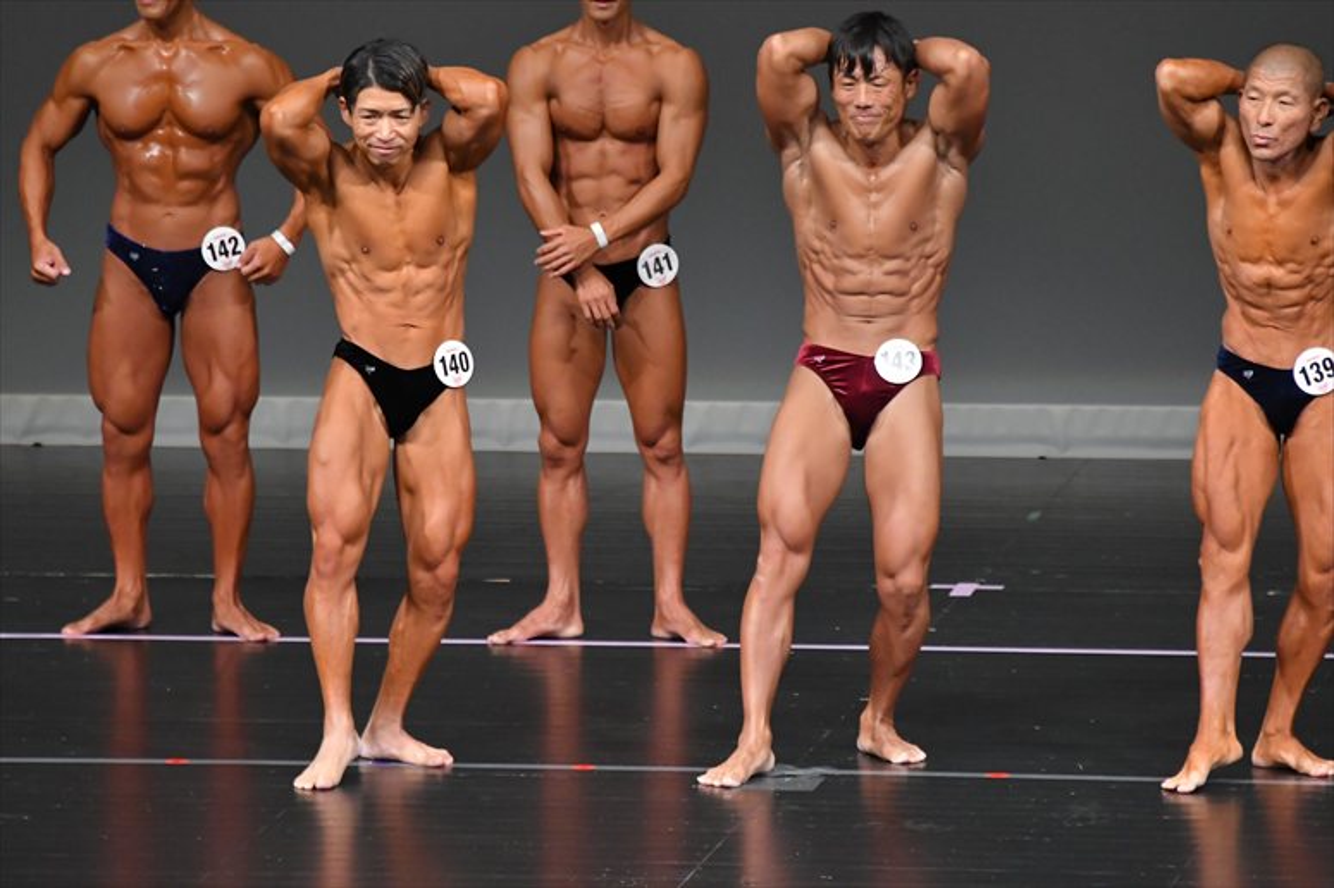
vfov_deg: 3.7
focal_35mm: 375
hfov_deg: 5.5
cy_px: 444
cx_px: 667
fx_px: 13889
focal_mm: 250
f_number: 5.6
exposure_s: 1/400
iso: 4000
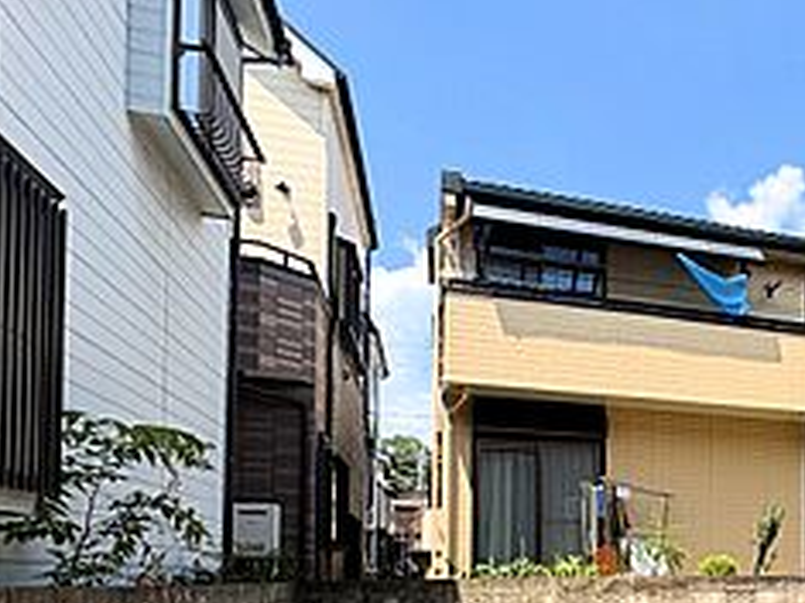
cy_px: 550
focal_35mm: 37
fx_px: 860
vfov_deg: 36.1
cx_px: 829
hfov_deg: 42.4
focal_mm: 2.22
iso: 50
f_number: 2.2
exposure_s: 1/1600
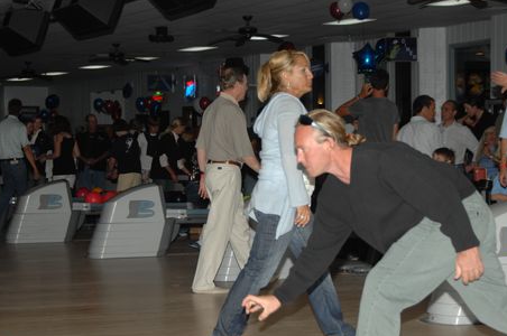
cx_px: 287
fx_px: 1641
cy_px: 174
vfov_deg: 11.7
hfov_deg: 17.6
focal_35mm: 117
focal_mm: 55
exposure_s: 1/125
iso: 200
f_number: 4.8
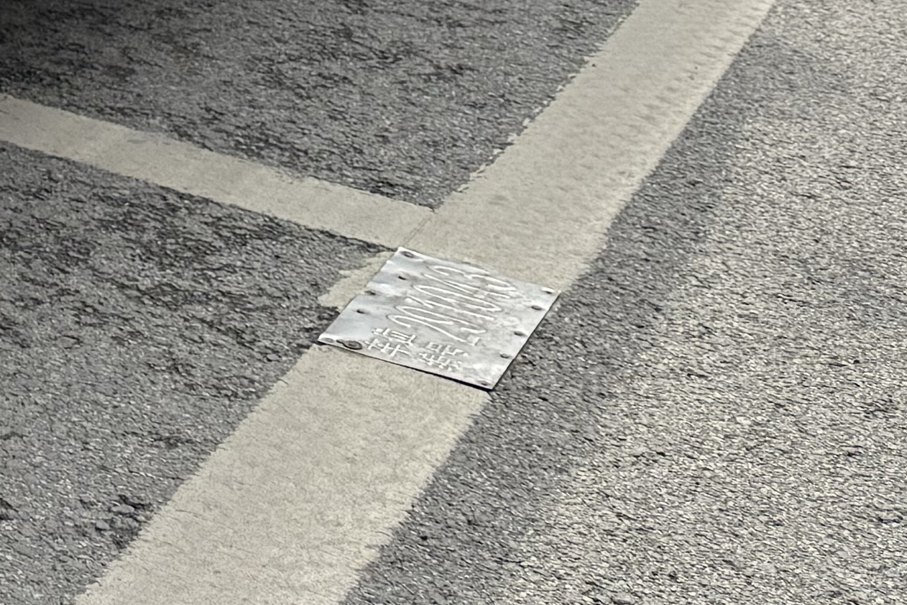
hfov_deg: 15.8
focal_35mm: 113
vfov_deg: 10.9
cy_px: -664
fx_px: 2846
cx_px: -653
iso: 100
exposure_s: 1/4975
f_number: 1.78
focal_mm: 6.76
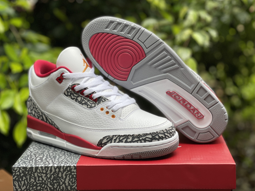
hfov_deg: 29.8
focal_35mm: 65
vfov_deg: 22.6
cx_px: 128
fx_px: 479
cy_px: 96
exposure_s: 1/121
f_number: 2.2
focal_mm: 7.5
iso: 100
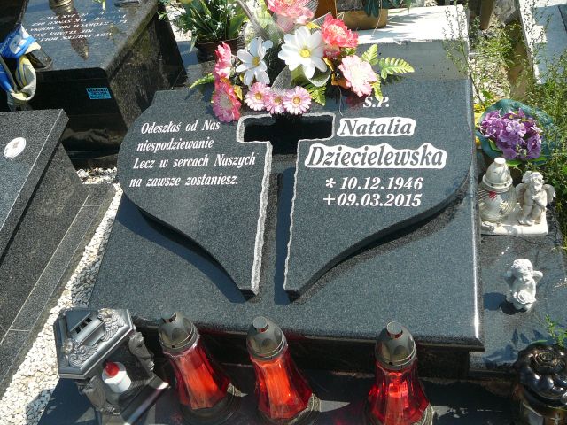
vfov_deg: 40.7
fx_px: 573
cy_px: 212
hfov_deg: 52.6
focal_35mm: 35
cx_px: 284
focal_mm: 5.2
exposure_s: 1/800
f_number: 2.8
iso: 80
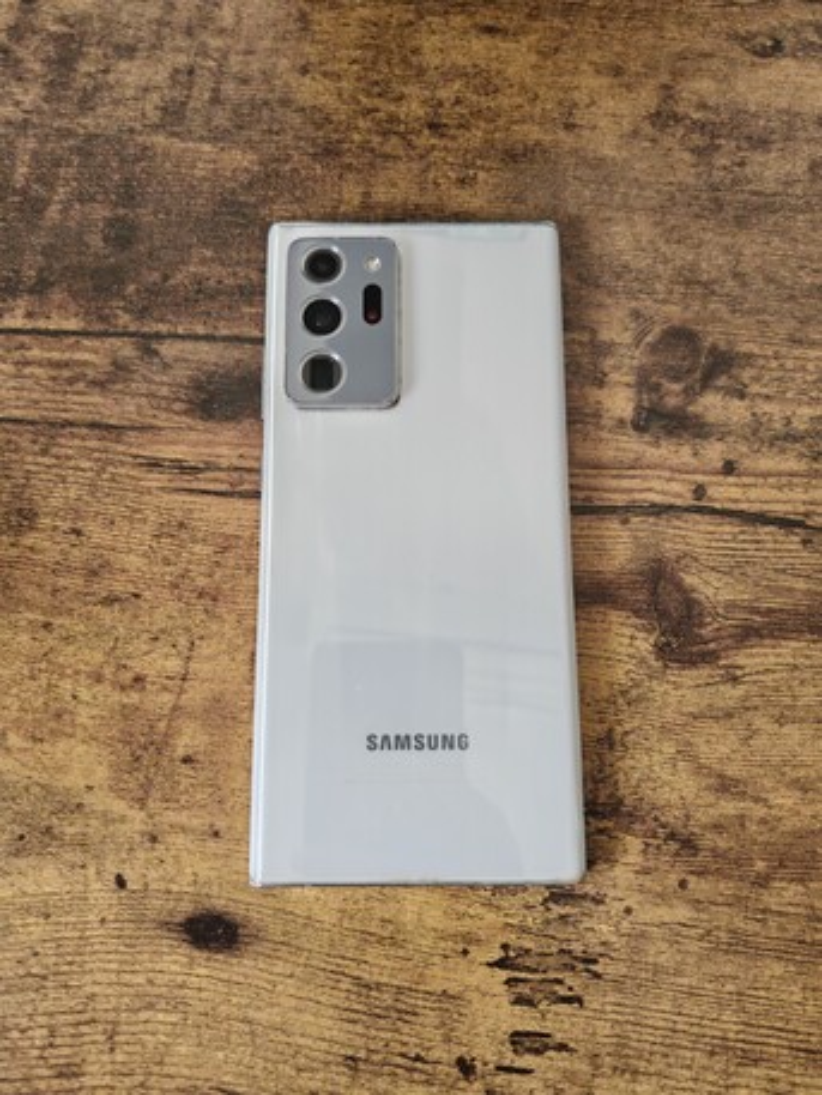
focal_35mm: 26
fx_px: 823
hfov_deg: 53.1
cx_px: 411
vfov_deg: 67.3
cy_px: 548
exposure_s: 1/91
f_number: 1.6
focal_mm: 5.4
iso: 250
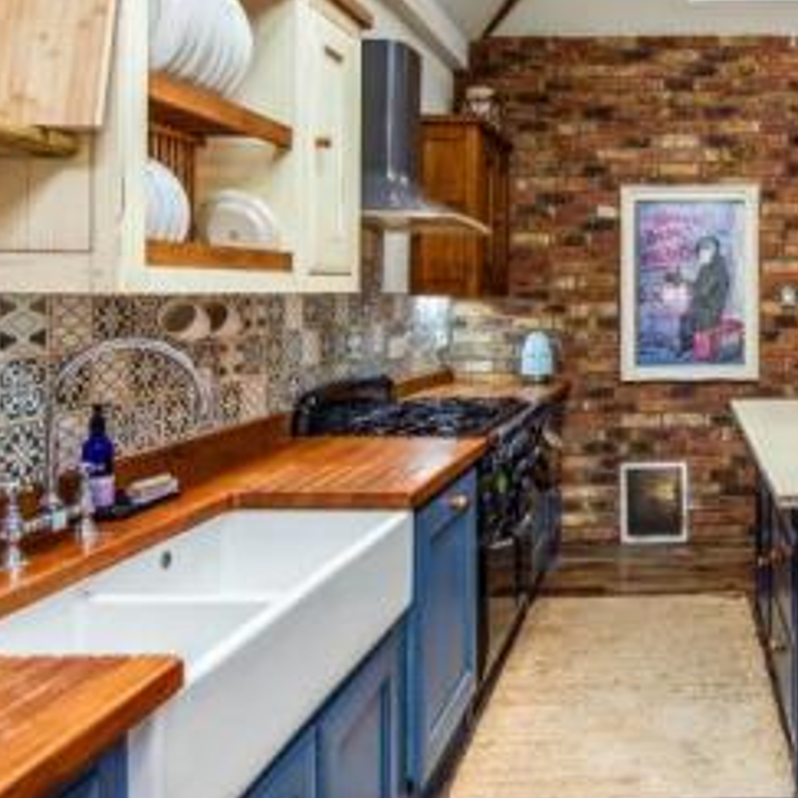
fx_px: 835
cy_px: 343
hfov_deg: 47.6
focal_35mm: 32
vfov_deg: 50.9
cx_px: 663
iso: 320
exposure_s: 1/15
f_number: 8
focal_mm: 14
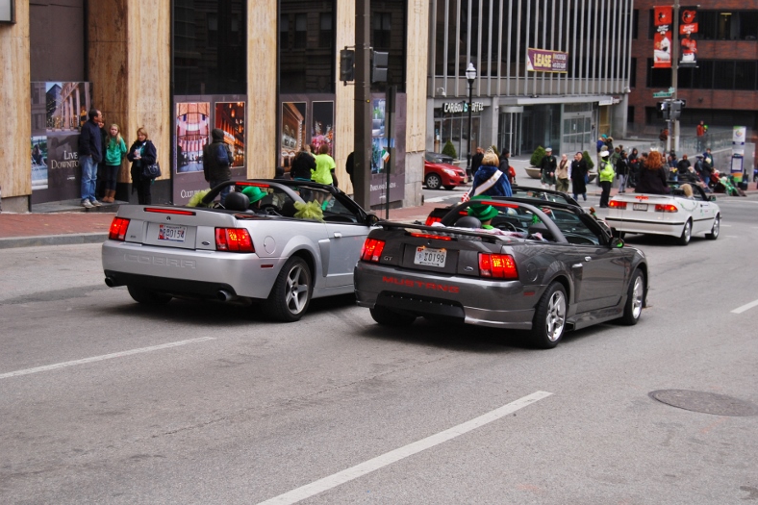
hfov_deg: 32.9
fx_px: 1284
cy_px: 248
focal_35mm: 61
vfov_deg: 22.3
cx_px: 383
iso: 200
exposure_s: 1/125
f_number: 5.6
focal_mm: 40
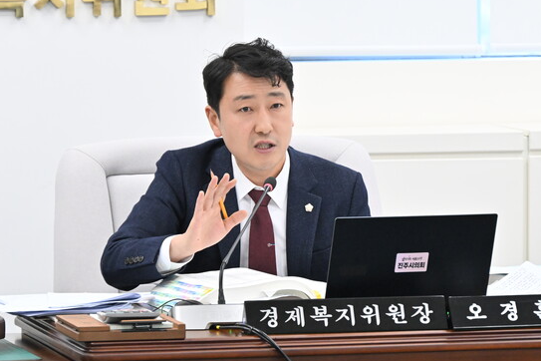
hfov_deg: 7.8
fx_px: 3982
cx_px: 279
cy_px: 177
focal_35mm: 265
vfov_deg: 5.2
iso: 4000
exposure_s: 1/250
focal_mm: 160
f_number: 6.3
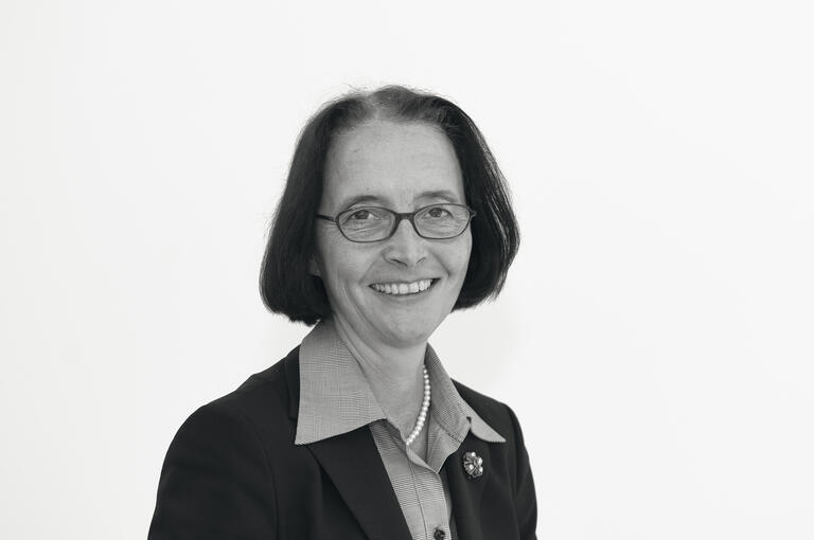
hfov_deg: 18.2
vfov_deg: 12.1
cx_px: 407
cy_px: 270
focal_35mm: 112
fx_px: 2540
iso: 200
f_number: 4.8
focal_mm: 75
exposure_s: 1/60
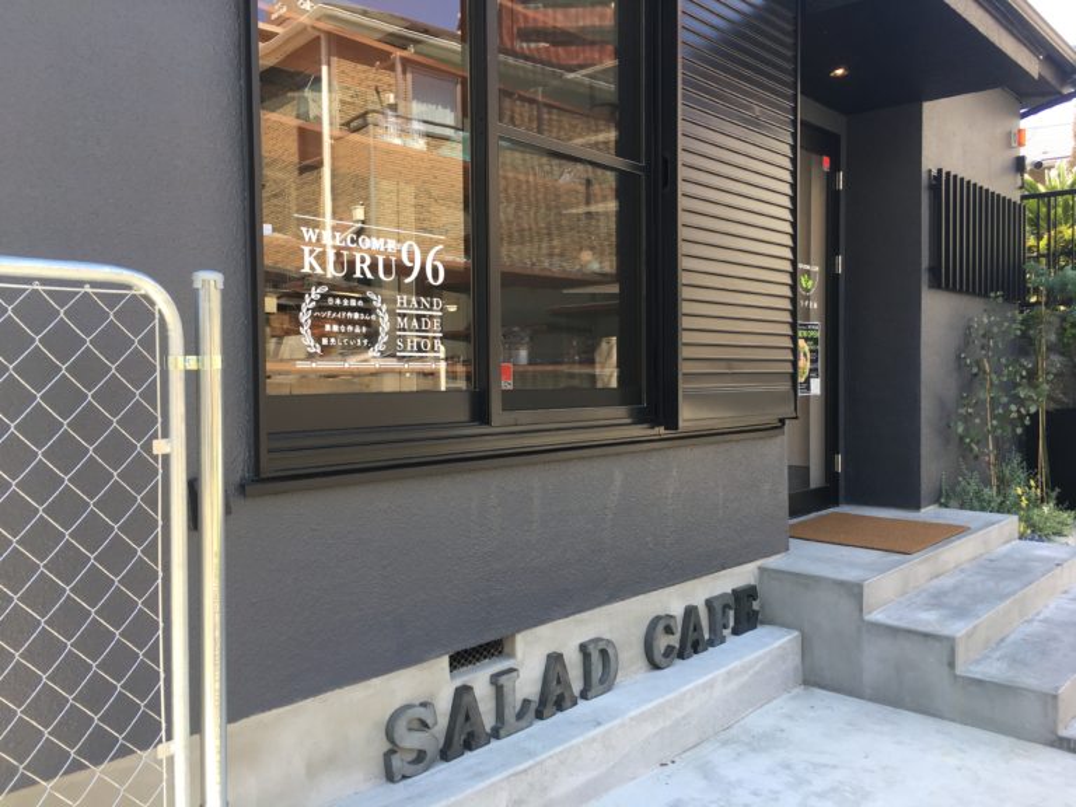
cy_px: 404
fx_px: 901
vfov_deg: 48.2
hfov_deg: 61.7
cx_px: 538
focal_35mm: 29
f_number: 2.2
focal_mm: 4.15
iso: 25
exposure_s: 1/123
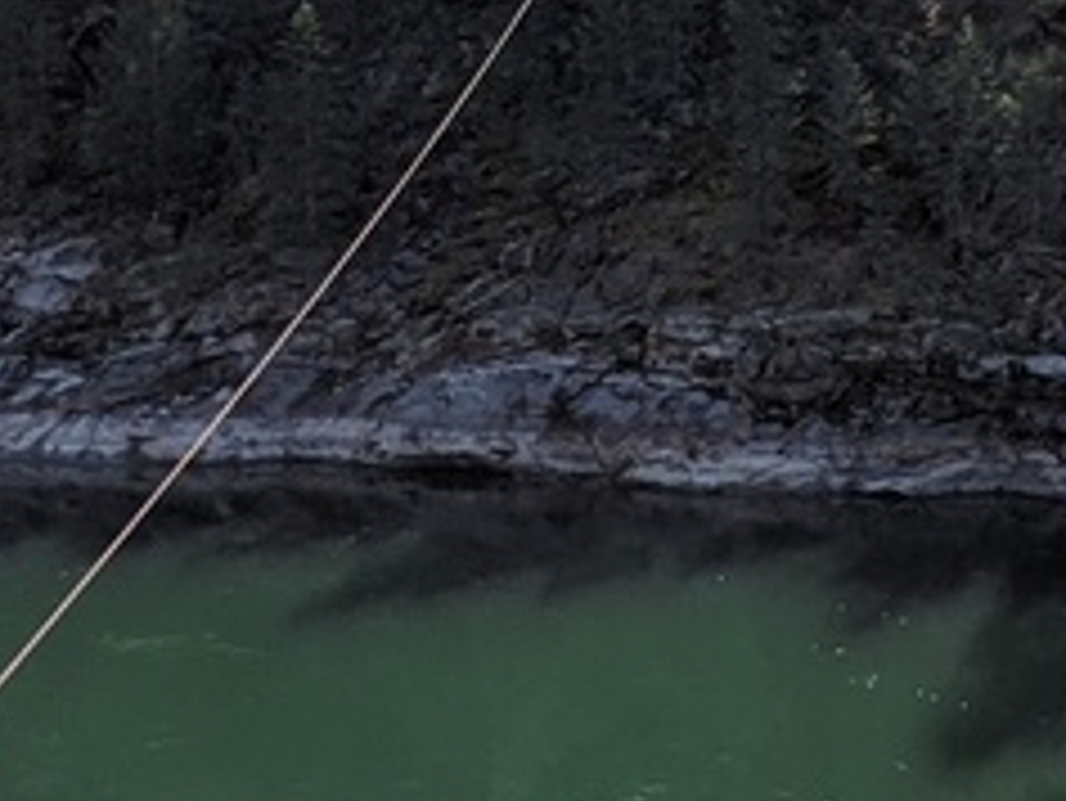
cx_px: 918
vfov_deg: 17.2
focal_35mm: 81
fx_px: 2496
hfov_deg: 23.6
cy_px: -225
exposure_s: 1/1667
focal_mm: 2.22
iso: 36
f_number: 2.2
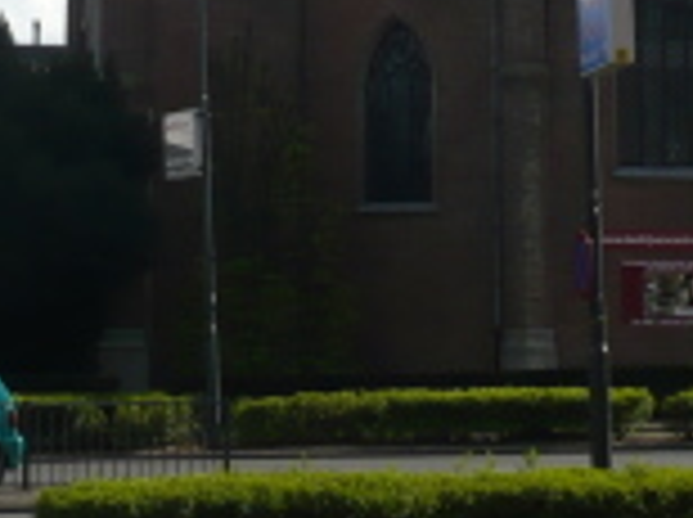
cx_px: 153
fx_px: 2279
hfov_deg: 17.2
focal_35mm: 114
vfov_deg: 12.7
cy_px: -56
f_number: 8
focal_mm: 5.8
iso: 100
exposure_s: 1/250
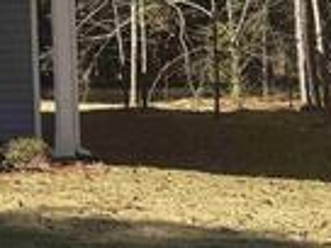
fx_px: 1167
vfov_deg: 12.0
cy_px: -2
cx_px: -416
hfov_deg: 13.0
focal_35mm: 122
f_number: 1.6
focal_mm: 5.96
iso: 50
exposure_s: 1/1393
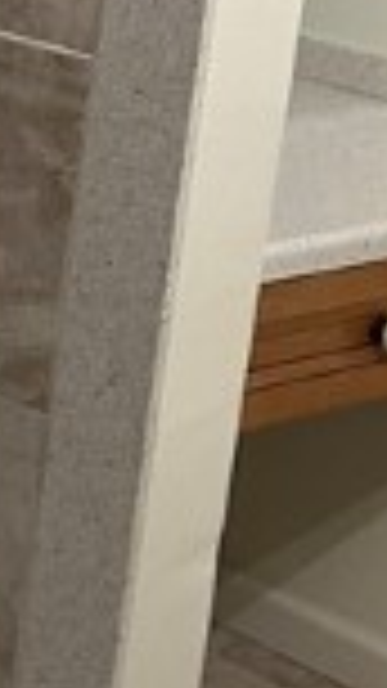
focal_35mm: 131
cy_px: 76
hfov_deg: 7.8
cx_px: -860
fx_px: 2391
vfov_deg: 16.2
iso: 200
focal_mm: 6.86
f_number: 1.78
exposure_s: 1/60
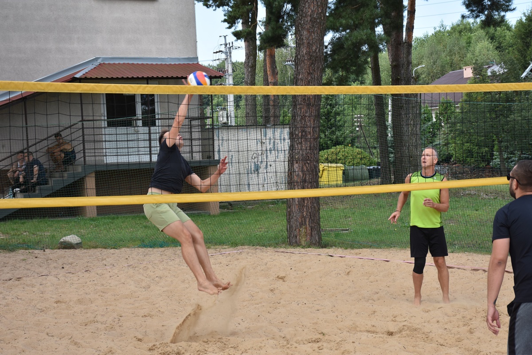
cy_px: 178
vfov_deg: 17.5
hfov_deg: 26.0
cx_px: 266
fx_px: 1153
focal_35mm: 78
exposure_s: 1/500
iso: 400
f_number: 8
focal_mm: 52
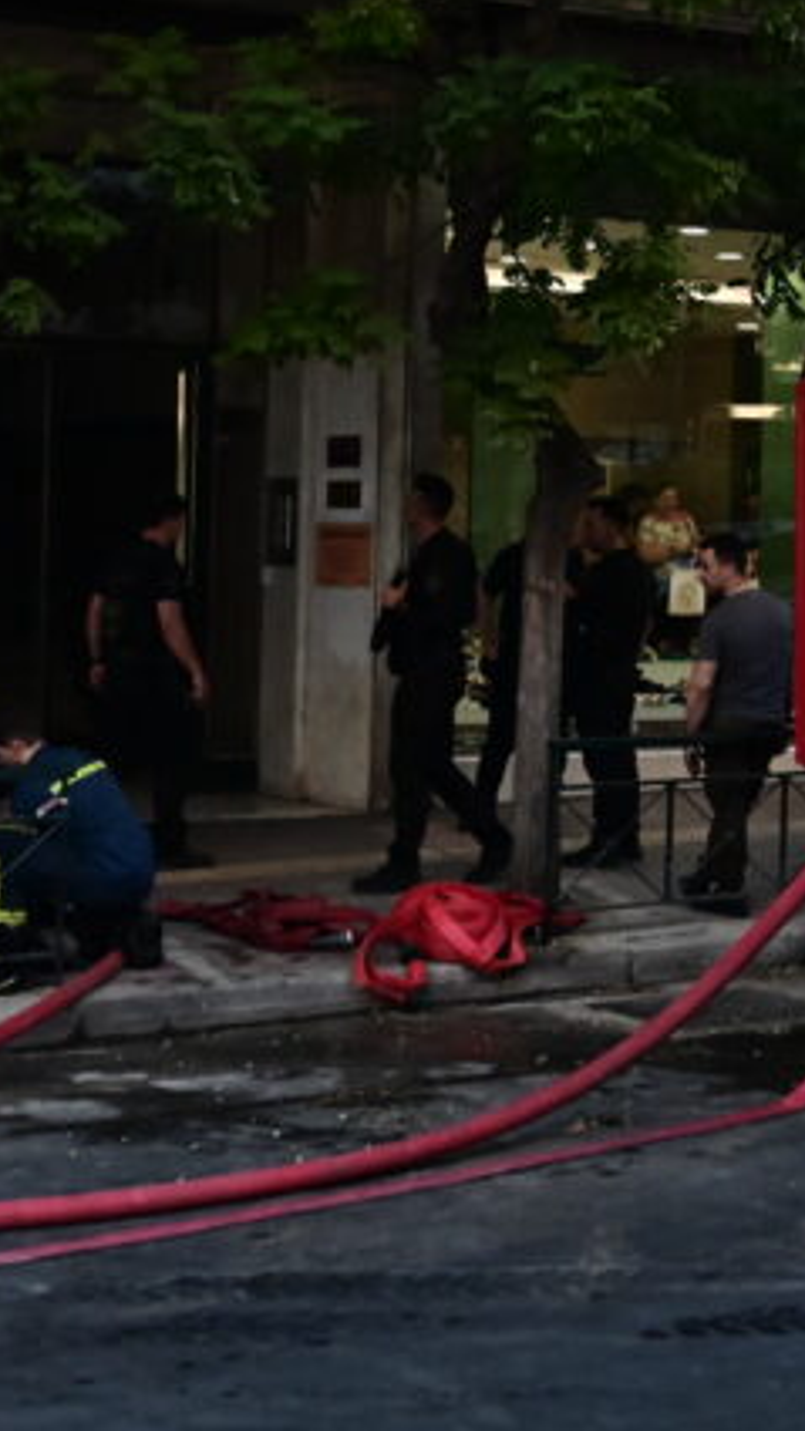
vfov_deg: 29.5
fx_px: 2695
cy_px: 441
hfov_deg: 16.8
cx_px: 687
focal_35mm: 71
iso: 3200
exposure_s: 1/2000
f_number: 4
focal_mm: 24
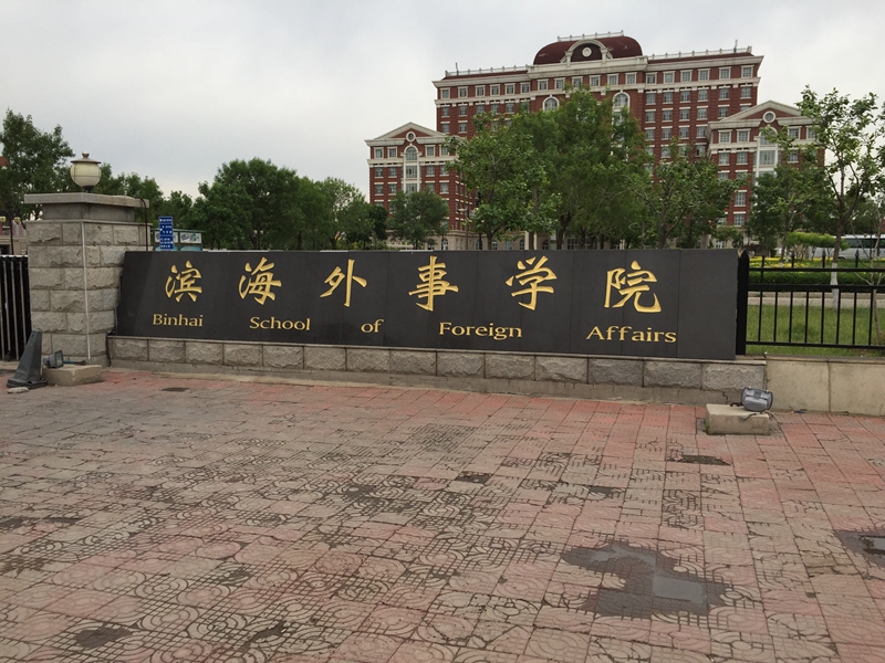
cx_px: 442
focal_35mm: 29
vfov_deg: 48.2
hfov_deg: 61.7
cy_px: 332
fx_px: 741
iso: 32
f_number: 2.2
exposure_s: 1/573
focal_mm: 4.15
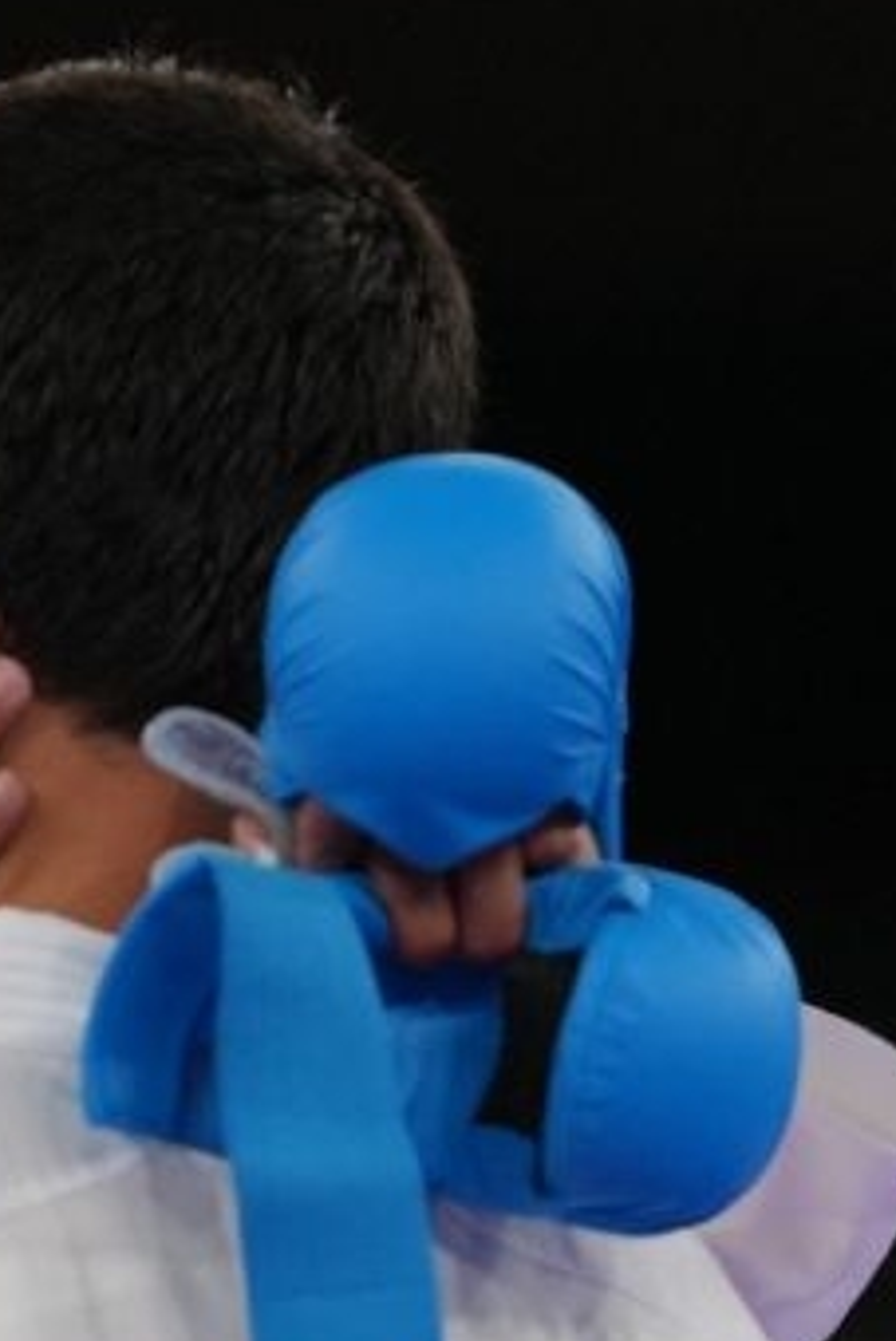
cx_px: -860
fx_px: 39455
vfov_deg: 1.9
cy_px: 2248
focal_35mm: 1058
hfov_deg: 1.3
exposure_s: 1/1000
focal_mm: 200
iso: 500
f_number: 2.8
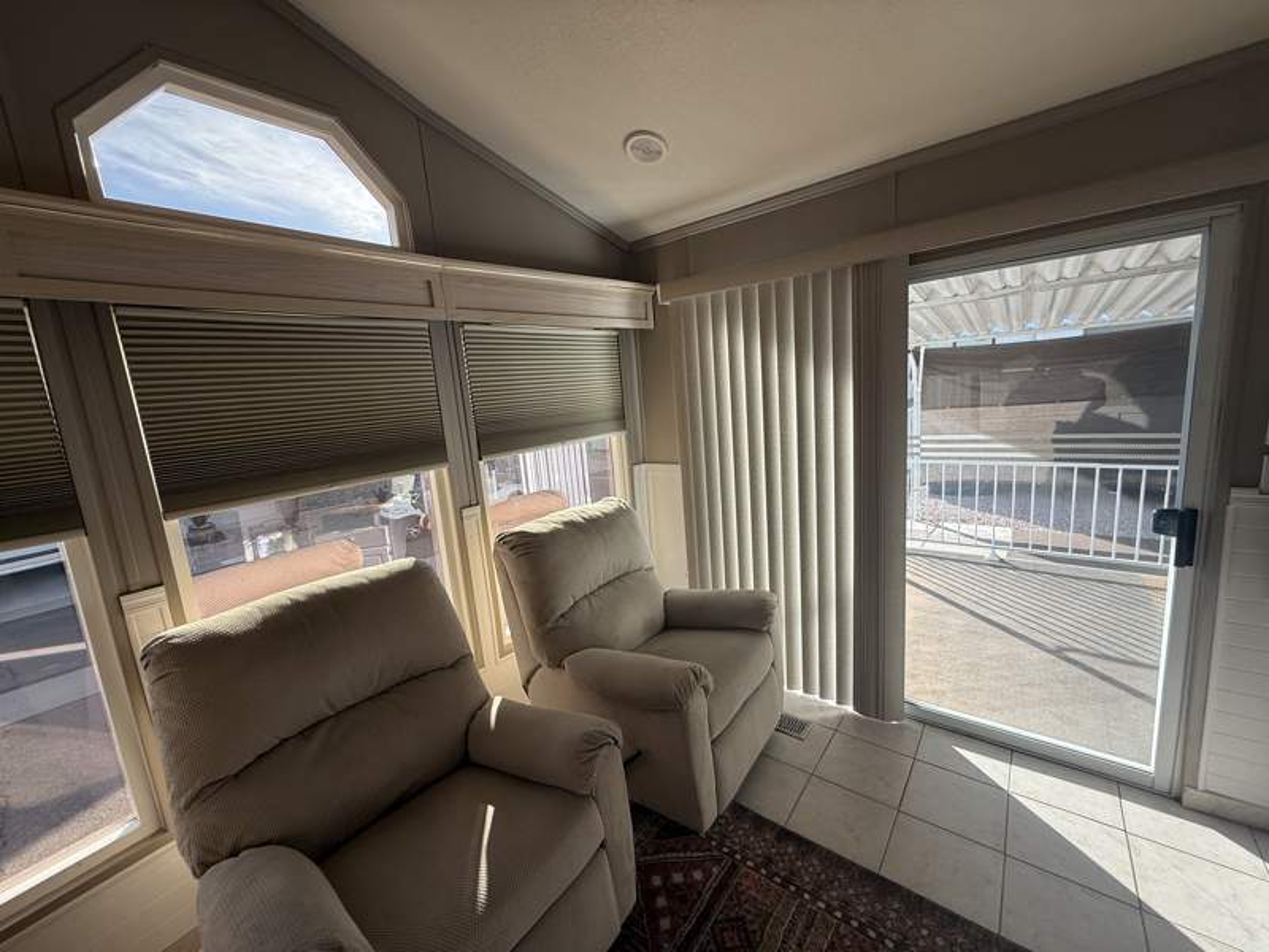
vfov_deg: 85.7
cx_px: 634
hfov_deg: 102.1
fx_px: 513
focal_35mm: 14
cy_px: 476
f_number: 2.2
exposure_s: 1/202
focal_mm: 2.22
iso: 50
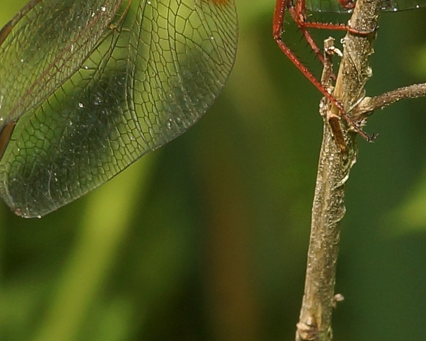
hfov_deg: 6.0
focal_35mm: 323
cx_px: 381
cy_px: -45
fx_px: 4073
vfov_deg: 4.8
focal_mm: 105
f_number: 16
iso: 200
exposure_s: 1/200
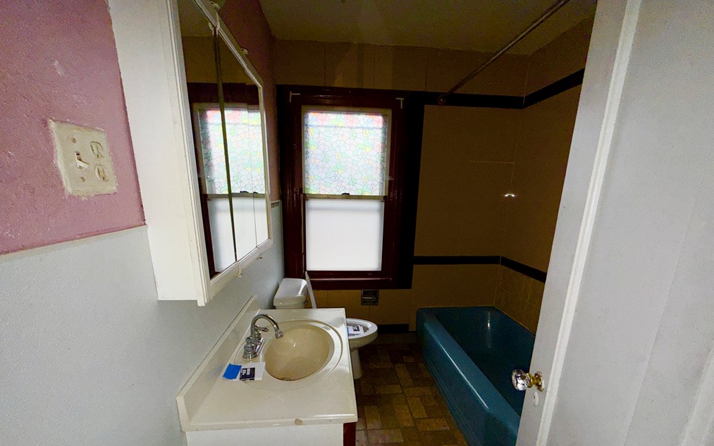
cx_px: 354
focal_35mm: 15
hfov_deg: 101.5
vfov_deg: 74.1
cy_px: 264
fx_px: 292
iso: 32
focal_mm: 2.22
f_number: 2.2
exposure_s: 1/122
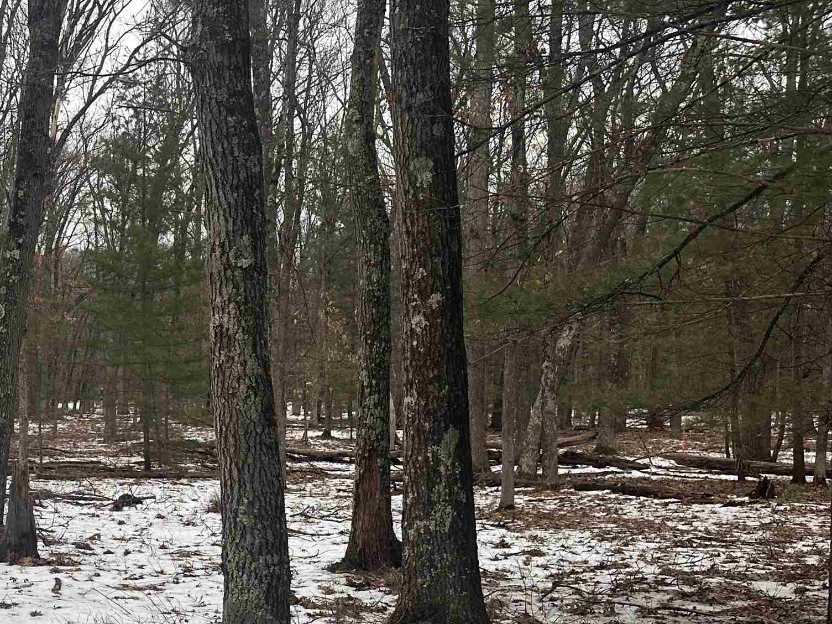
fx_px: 1177
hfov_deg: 35.8
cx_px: 35
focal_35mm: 49
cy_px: 472
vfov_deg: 29.2
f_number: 1.78
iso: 80
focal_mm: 6.86
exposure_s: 1/2070
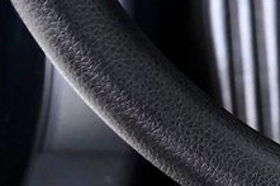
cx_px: 518
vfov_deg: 8.1
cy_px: -69
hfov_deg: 11.4
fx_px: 1298
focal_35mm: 167
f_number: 5
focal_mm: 24
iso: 2500
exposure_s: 1/100
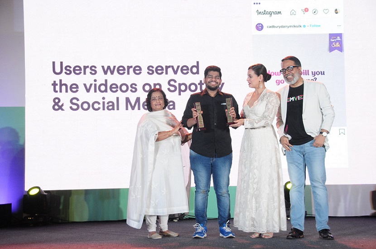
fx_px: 657
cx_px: 188
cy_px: 124
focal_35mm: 63
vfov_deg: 21.5
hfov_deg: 31.9
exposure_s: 1/80
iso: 1000
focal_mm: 42
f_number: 5.6
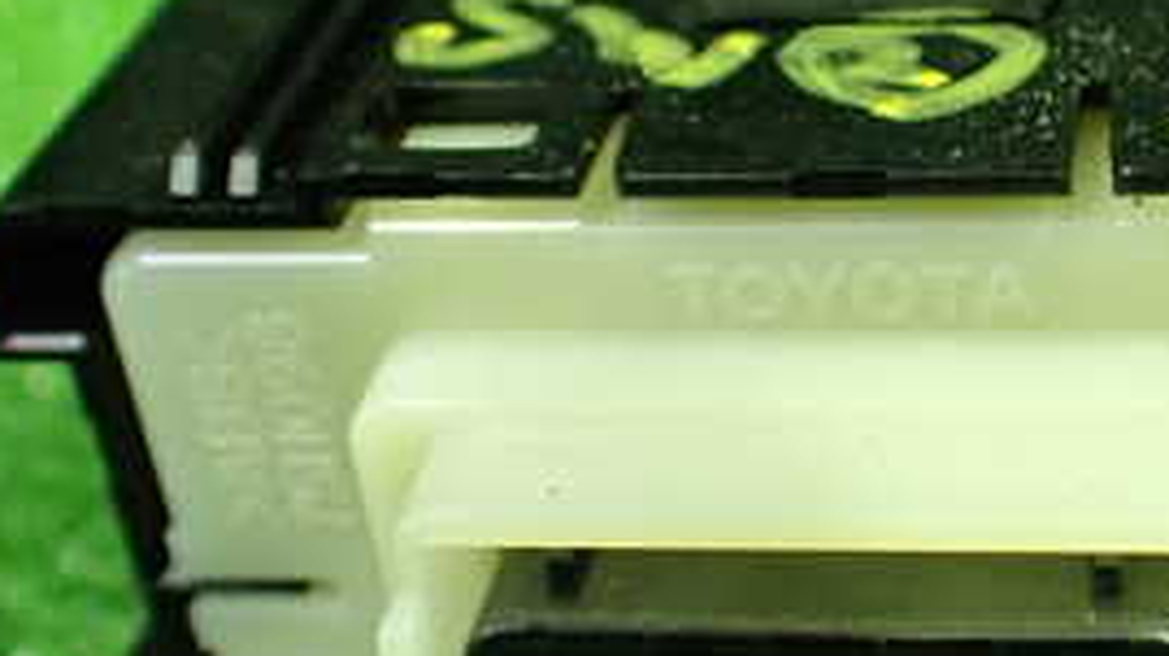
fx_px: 2262
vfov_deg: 16.5
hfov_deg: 28.5
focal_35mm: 73
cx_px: 904
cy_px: 404
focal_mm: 5.4
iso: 800
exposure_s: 1/40
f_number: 2.3
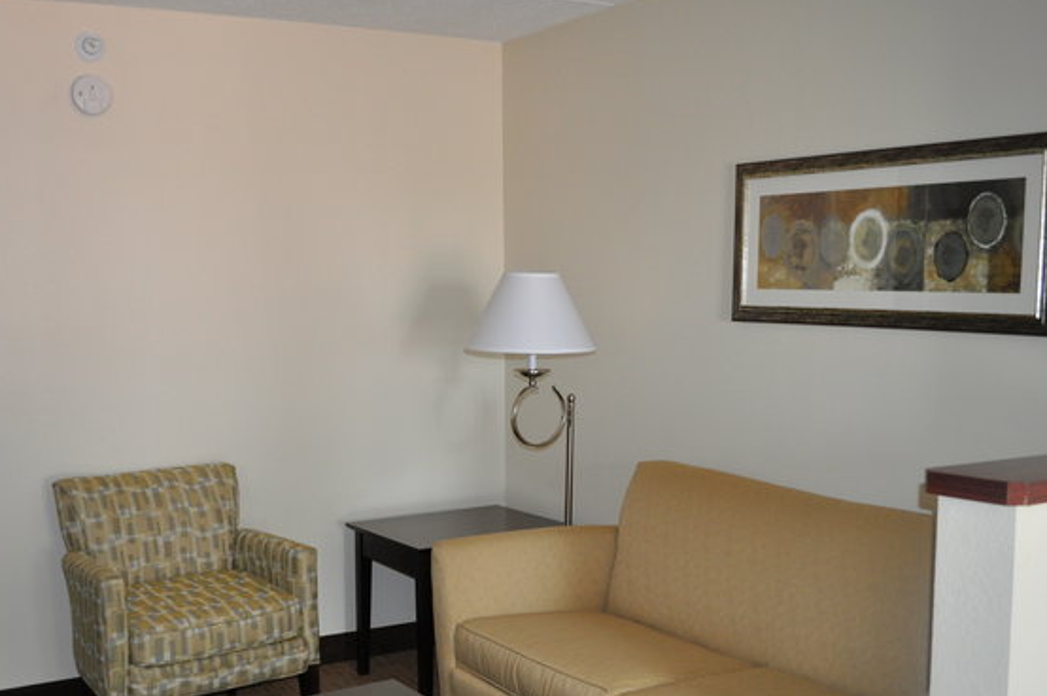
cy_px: 434
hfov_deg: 49.4
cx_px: 433
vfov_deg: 34.0
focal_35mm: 39
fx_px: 1133
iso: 800
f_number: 3.5
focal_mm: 18
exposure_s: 1/60
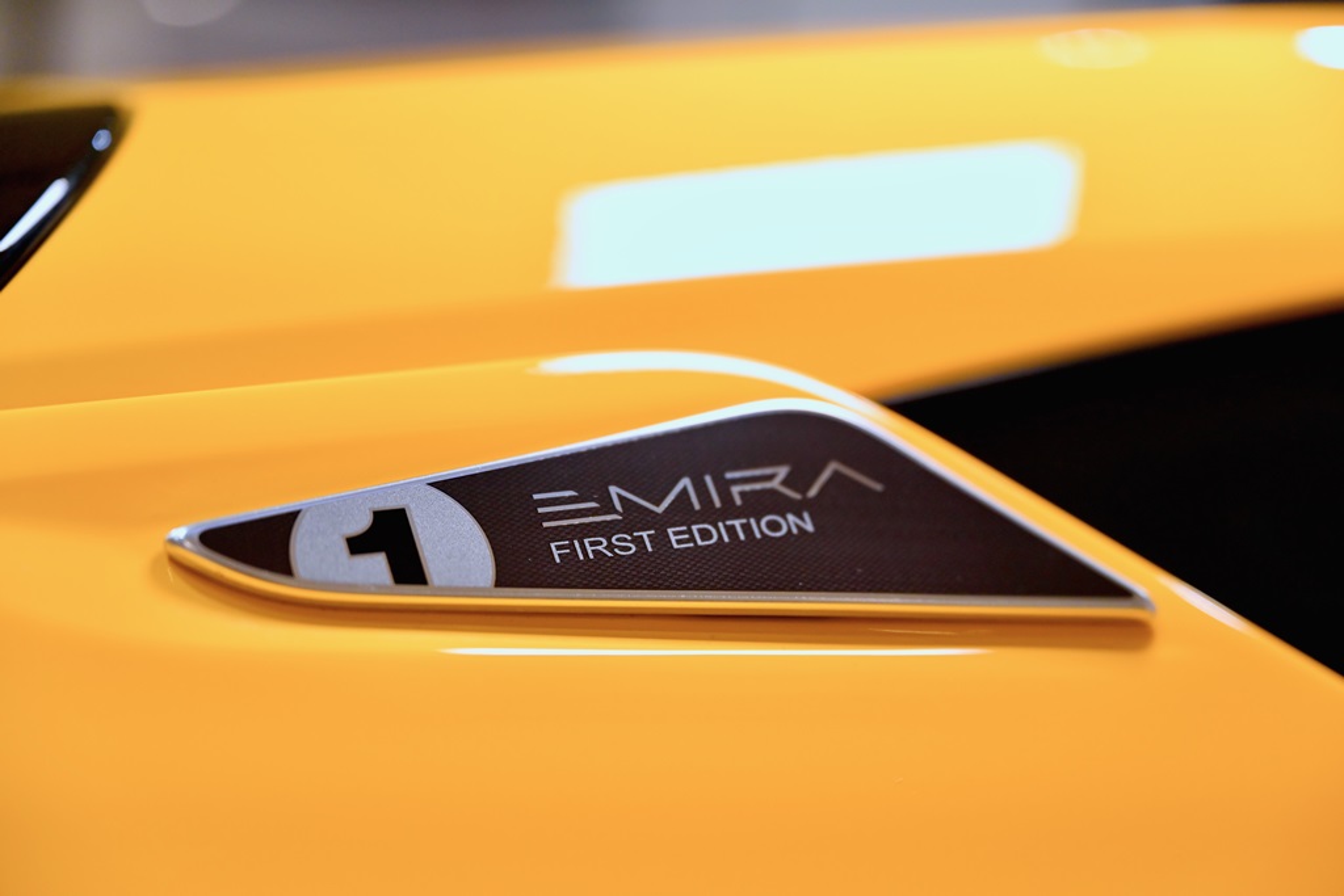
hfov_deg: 28.8
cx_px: 672
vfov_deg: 19.5
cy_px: 448
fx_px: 2614
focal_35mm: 70
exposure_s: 1/400
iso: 1000
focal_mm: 70
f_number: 3.2
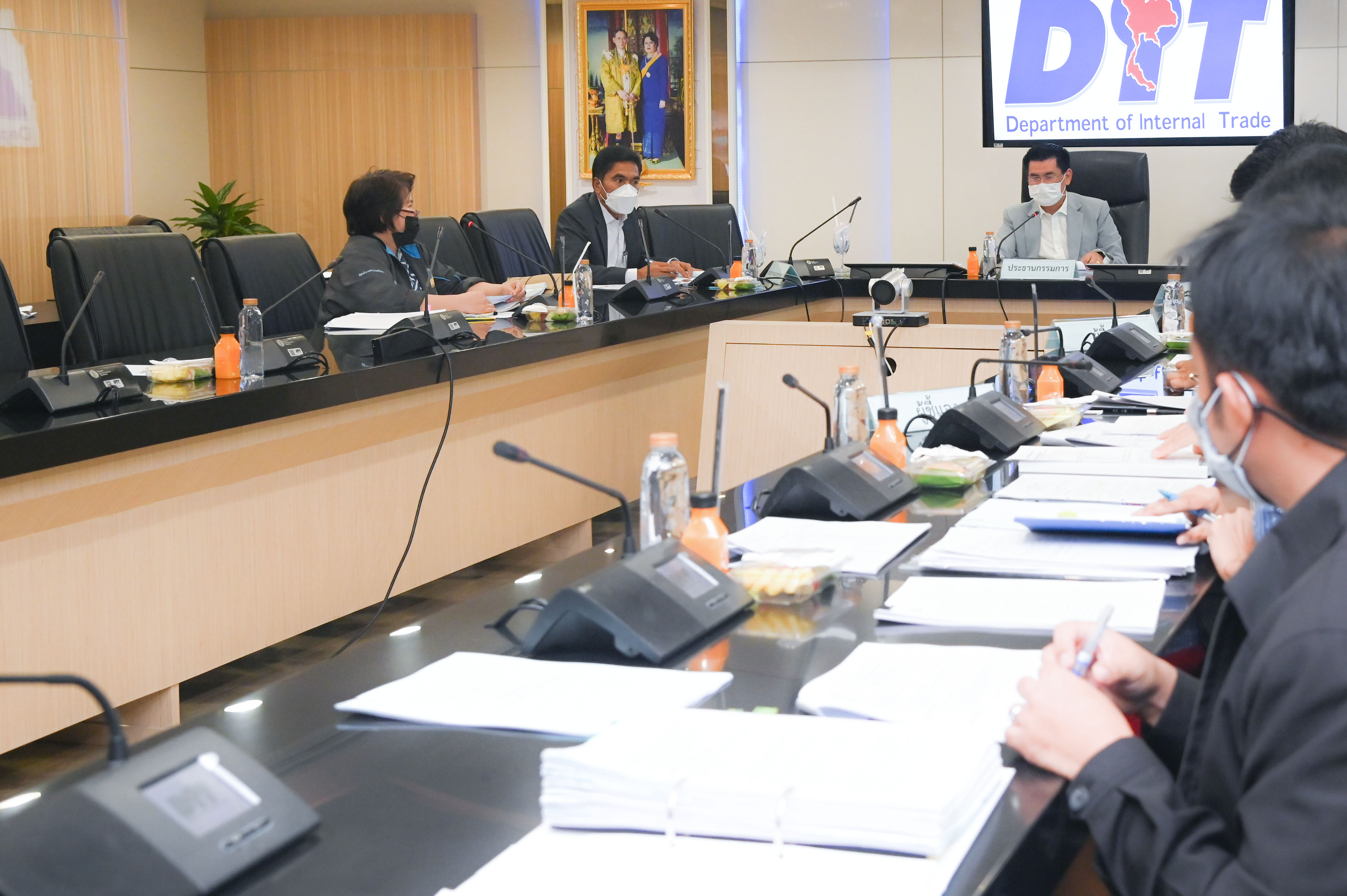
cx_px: 876
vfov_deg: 24.9
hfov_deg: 36.6
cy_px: 282
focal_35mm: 54
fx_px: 2019
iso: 2000
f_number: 5.6
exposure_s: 1/250
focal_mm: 38
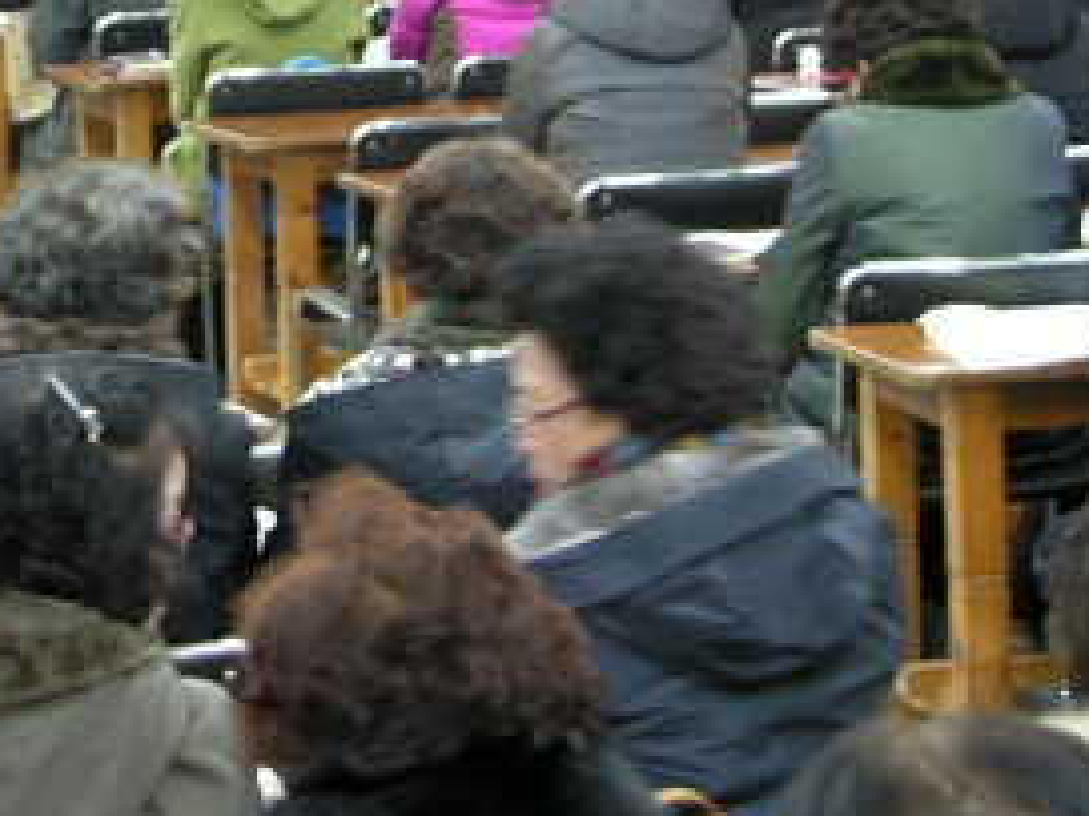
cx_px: -52
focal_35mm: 181
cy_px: 119
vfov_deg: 8.2
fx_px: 5692
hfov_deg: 10.8
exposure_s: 1/10
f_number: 3.2
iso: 100
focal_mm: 18
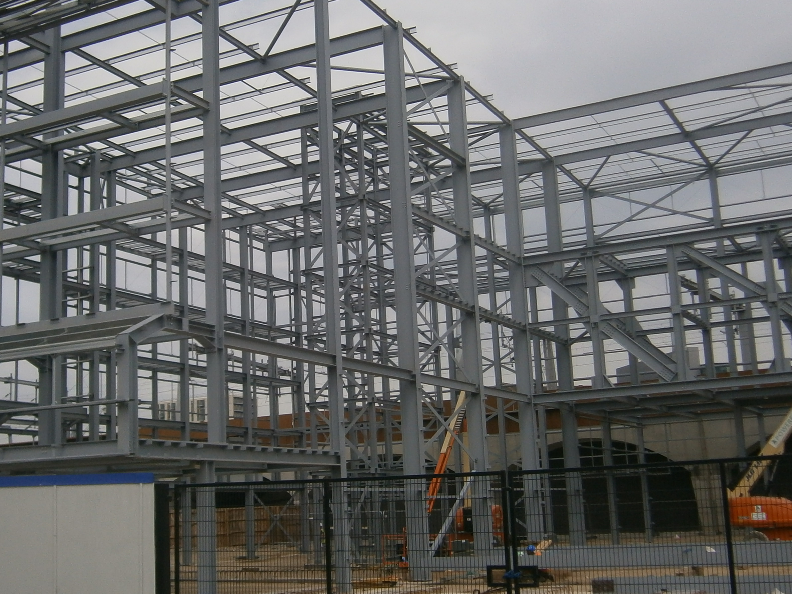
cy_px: 289
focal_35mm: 47
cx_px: 310
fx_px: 1075
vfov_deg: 30.9
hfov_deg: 40.2
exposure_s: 1/400
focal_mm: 4.7
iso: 80
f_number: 8
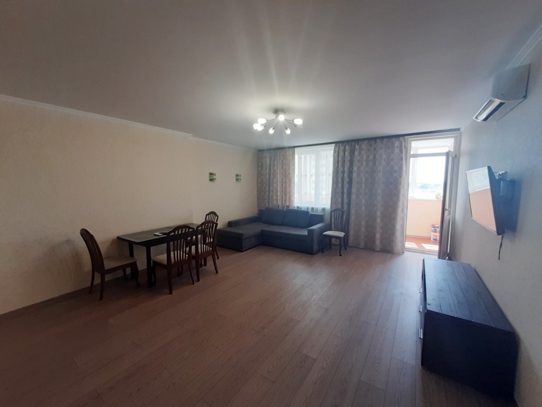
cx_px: 271
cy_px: 204
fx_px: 204
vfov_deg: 89.9
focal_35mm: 13
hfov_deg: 106.2
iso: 64
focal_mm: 1.42
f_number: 2.2
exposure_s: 1/50
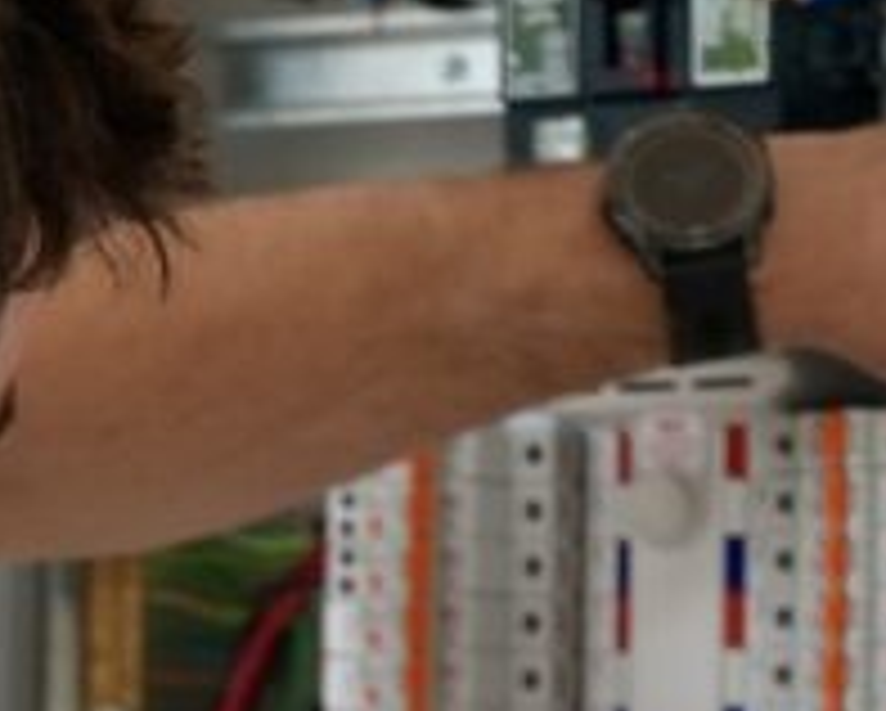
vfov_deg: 5.3
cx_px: 634
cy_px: 398
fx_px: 7691
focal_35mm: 293
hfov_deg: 6.6
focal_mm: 53.5
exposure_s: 1/100
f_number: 2.8
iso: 640
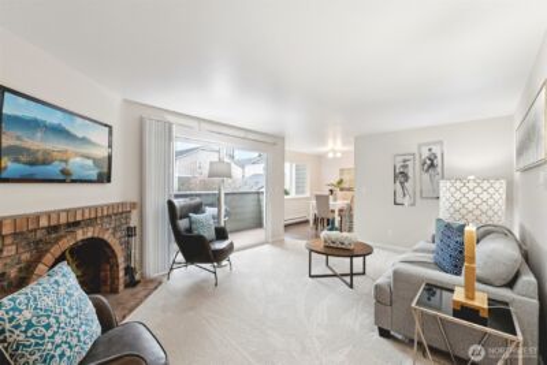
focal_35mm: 15
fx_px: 228
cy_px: 182
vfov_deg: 77.4
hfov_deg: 100.4
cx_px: 274
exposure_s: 1/3.33
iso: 200
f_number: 9
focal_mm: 10
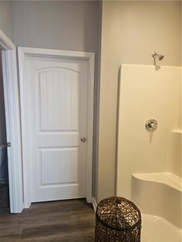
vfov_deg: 73.9
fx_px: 161
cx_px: 91
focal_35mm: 23
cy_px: 121
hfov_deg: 58.9
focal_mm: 6.3
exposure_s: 1/120
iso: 320
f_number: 1.7
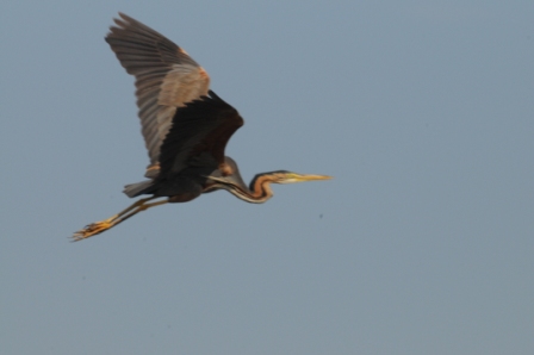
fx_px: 8893
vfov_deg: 2.3
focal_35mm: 600
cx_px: 267
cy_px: 178
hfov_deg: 3.4
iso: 640
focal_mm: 400
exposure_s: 1/800
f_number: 14
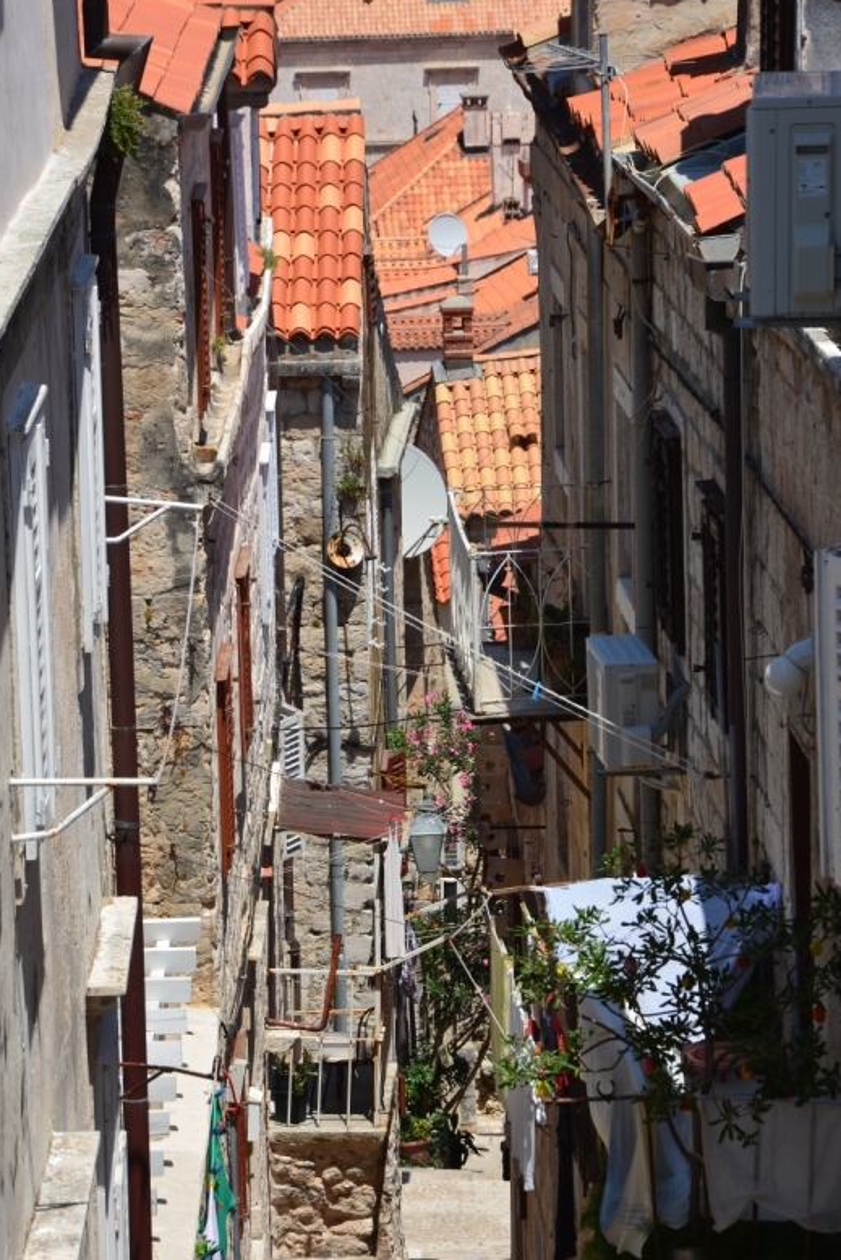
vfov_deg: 13.0
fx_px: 5534
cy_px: 717
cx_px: 414
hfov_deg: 8.7
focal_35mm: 158
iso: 200
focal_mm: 80
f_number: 7.1
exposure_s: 1/640
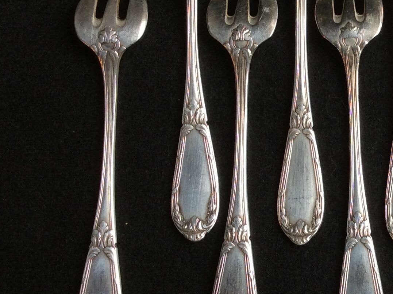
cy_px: 130
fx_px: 873
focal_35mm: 77
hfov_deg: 23.8
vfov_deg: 19.1
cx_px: 429
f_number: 2.4
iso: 50
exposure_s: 1/100
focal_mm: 3.3
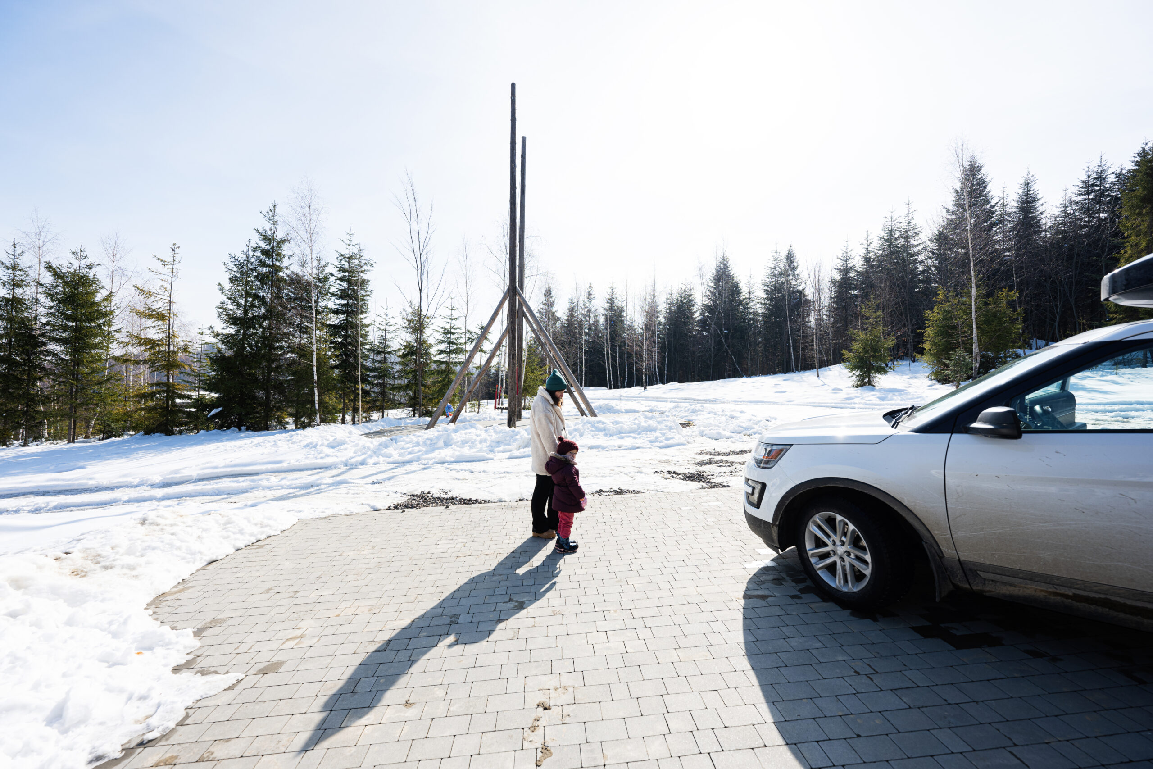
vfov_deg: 81.2
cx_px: 576
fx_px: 448
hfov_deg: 104.3
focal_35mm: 14
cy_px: 384
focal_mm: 14
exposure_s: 1/1000
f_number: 4
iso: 64
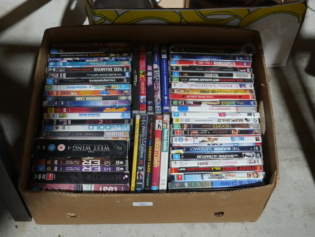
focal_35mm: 54
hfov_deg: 35.5
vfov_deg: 27.1
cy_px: 118
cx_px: 158
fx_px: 492
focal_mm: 27
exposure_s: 1/60
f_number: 5.3
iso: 800
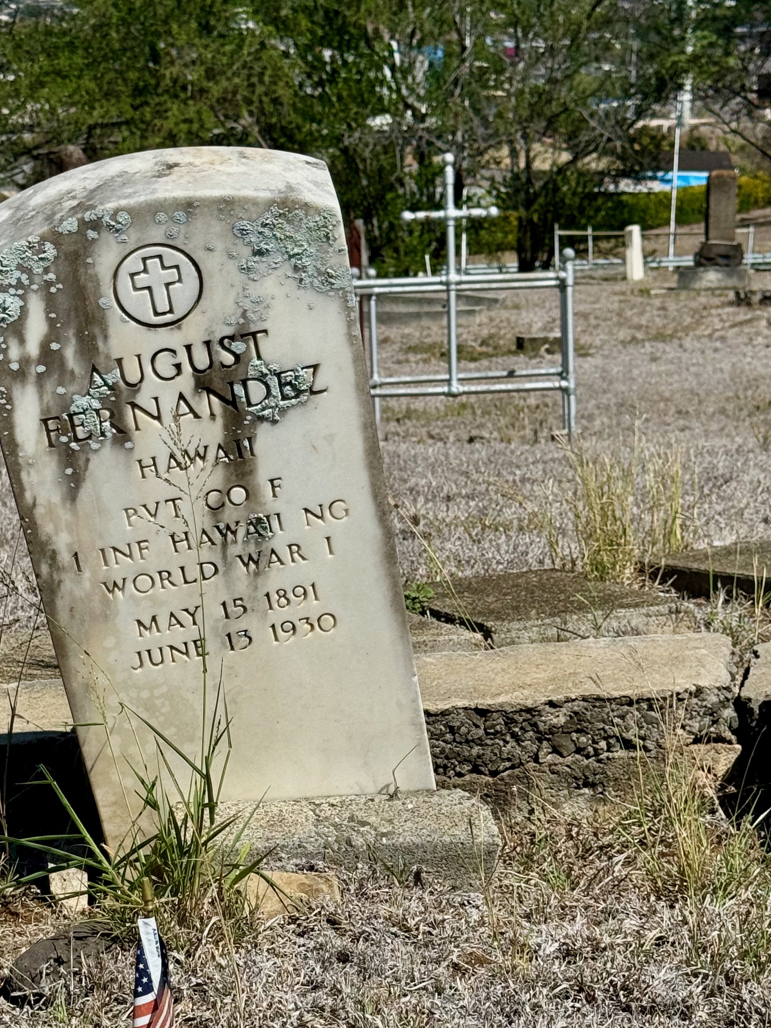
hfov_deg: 17.4
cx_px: 308
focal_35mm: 85
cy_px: 757
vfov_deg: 22.8
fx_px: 2524
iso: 64
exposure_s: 1/7937
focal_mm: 6.86
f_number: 1.78
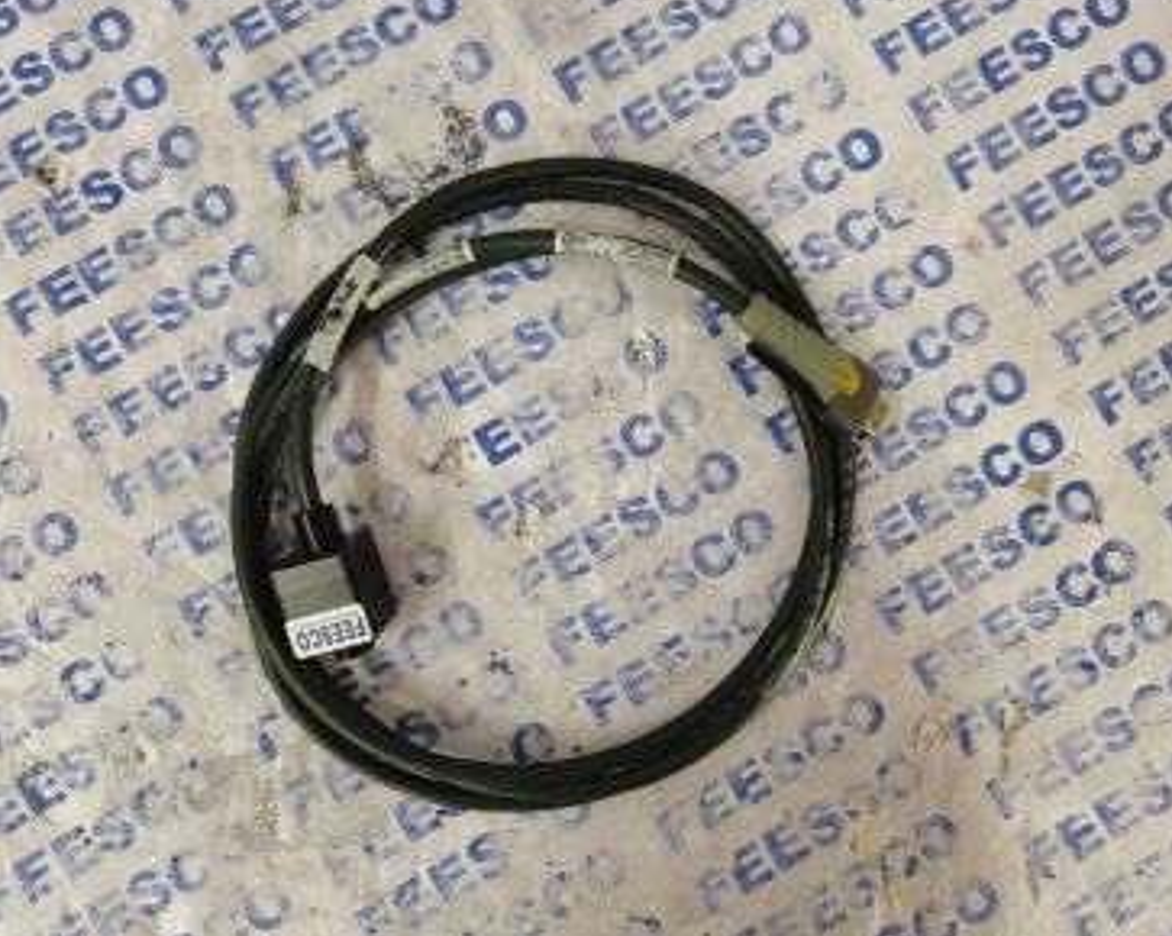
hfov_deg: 62.2
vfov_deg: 51.5
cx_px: 539
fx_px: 971
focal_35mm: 28
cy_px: 462
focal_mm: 5.58
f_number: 1.8
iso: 500
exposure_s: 1/25.7
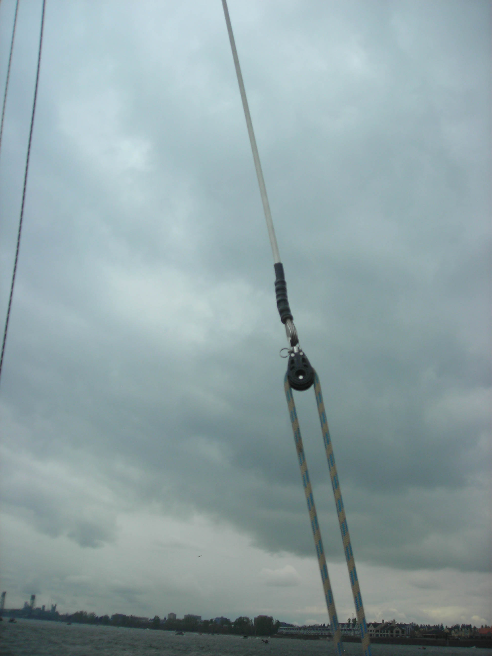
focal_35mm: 38
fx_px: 720
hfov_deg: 37.7
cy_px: 328
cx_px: 246
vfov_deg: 49.0
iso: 50
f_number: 6.4
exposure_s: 1/173
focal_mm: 6.3
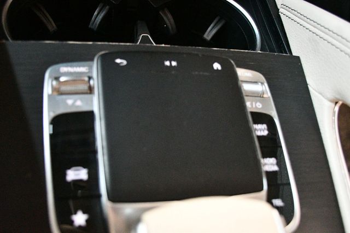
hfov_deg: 53.2
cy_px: 116
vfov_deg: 36.8
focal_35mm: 36
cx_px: 175
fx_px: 350
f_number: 4
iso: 10000
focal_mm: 24
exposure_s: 1/60
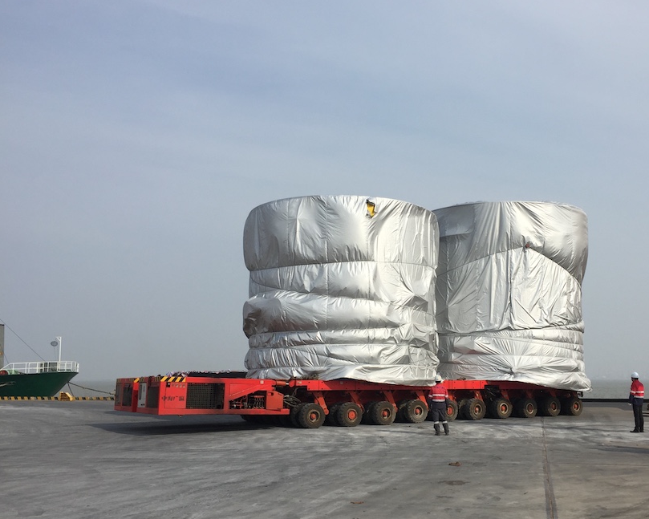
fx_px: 672
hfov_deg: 51.1
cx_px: 396
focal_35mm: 35
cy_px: 298
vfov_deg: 42.1
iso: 32
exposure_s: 1/3597
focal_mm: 4.15
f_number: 2.2
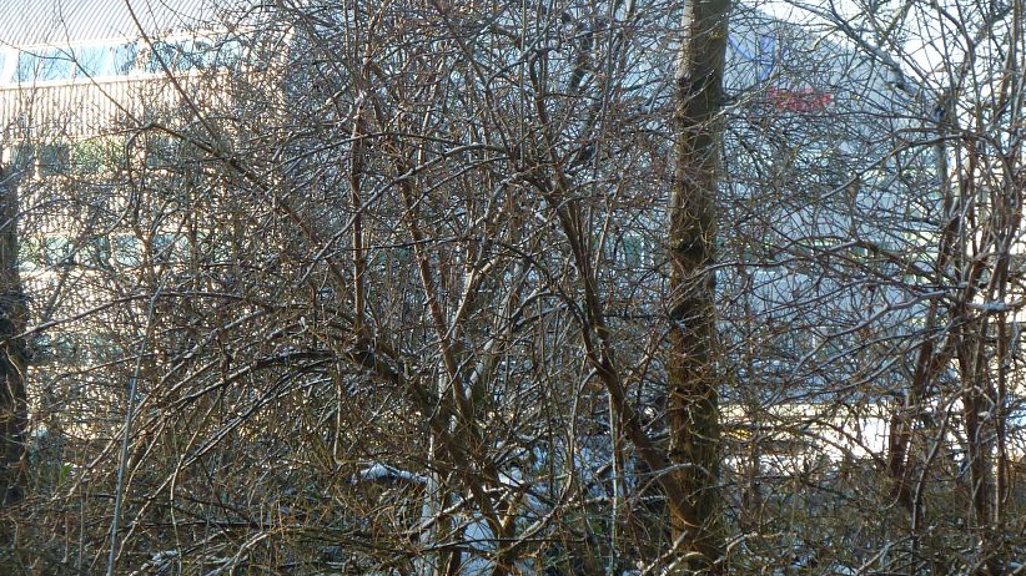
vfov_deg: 6.5
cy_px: 288
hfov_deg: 11.6
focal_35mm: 186
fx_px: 5059
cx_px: 446
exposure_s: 1/60
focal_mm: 22.5
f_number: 4.5
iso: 80
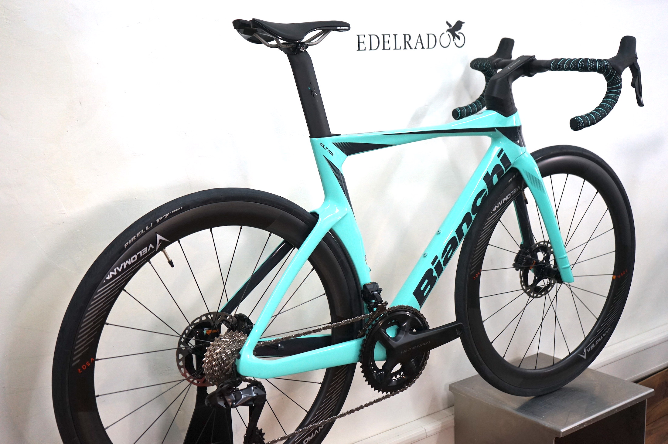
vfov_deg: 31.1
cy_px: 222
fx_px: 797
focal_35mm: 43
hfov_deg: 45.5
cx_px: 334
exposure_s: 1/160
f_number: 4.5
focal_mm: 43
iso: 1250
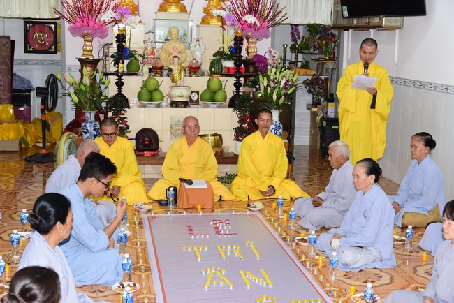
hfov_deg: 38.2
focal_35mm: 52
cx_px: 227
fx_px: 656
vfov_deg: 26.0
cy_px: 152
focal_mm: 52
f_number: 5
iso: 1000
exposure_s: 1/80
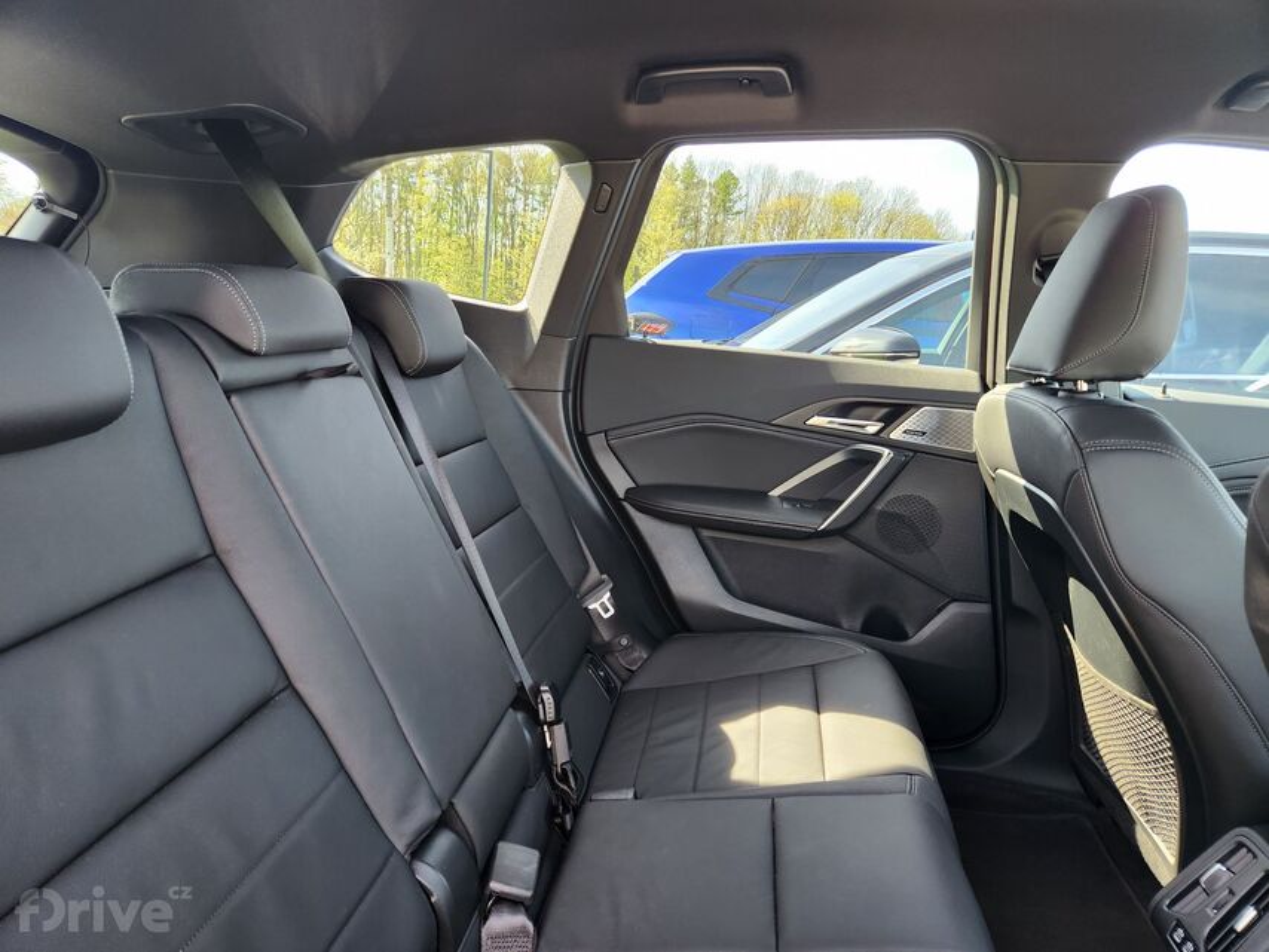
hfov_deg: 73.9
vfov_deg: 58.9
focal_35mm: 23
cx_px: 634
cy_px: 476
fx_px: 843
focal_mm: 5.4
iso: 160
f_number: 1.8
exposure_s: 1/100
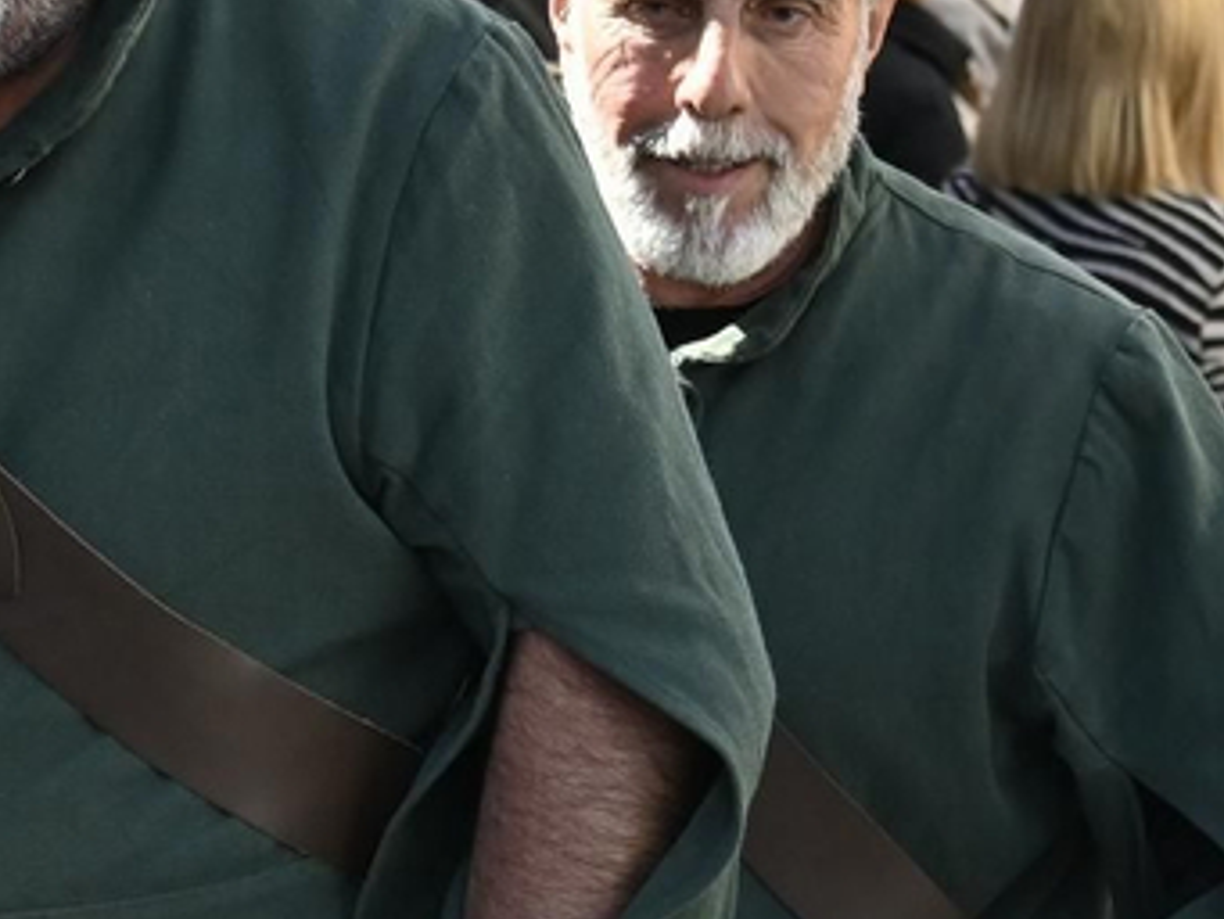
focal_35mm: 338
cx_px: 991
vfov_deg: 4.4
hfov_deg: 5.9
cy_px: 704
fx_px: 11956
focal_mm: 50
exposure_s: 1/500
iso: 320
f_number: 5.6
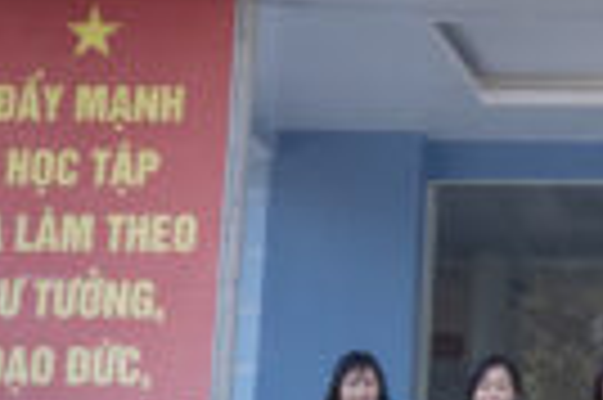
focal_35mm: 184
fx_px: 3078
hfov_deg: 10.8
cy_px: -452
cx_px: 896
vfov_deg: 7.1
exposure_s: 1/100
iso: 250
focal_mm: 24
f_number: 9
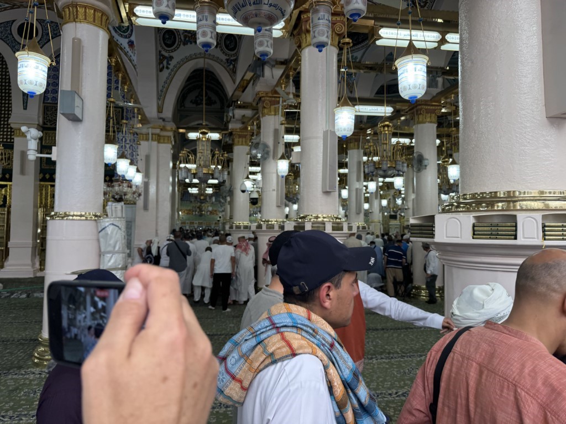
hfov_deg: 71.6
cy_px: 212
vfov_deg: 56.8
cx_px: 283
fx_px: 392
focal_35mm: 24
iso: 64
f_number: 1.78
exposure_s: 1/120
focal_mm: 6.76
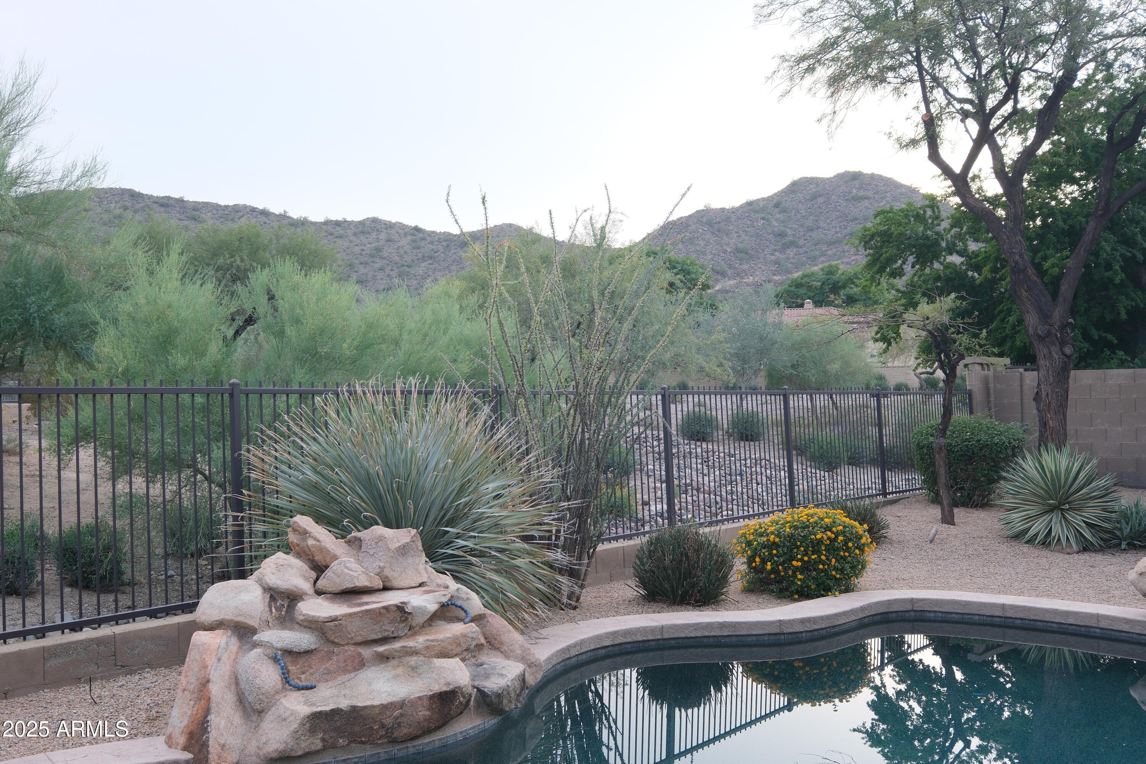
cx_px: 573
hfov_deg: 53.1
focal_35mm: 36
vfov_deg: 36.9
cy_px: 382
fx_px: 1146
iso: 320
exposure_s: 1/50
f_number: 6.4
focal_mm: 24
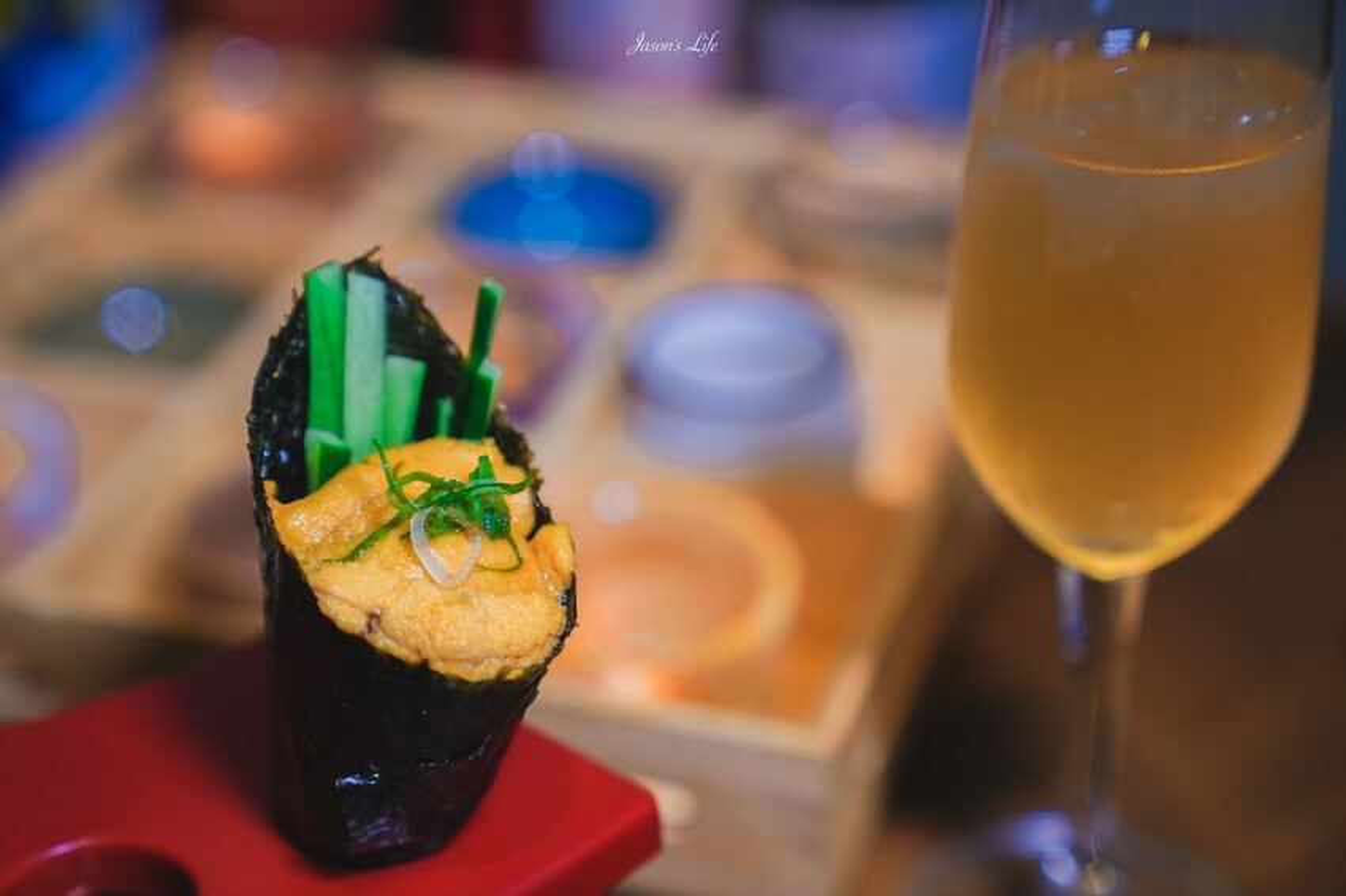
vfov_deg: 19.4
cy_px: 448
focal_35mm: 70
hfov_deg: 28.9
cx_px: 673
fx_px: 2616
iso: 640
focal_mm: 70
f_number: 3.2
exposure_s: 1/80
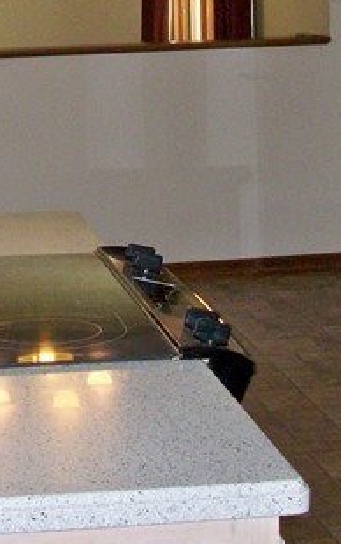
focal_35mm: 112
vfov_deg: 18.3
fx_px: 1664
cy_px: 44
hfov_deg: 11.5
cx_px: -49
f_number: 2.9
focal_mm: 5.7
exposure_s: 1/125
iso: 160
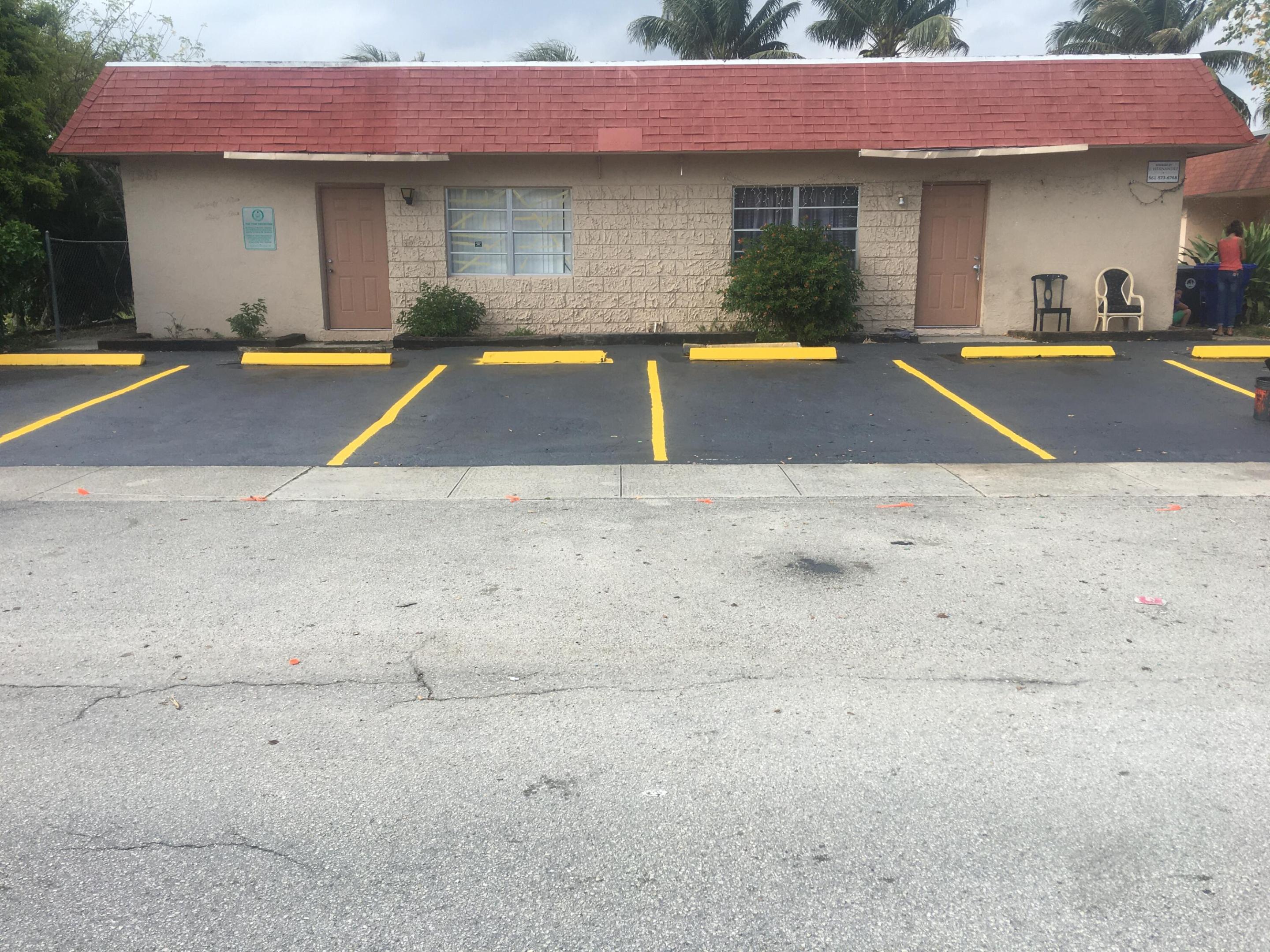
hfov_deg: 61.7
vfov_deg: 48.2
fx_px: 1064
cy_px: 476
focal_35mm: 29
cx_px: 635
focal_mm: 4.15
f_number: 2.2
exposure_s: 1/836
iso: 25
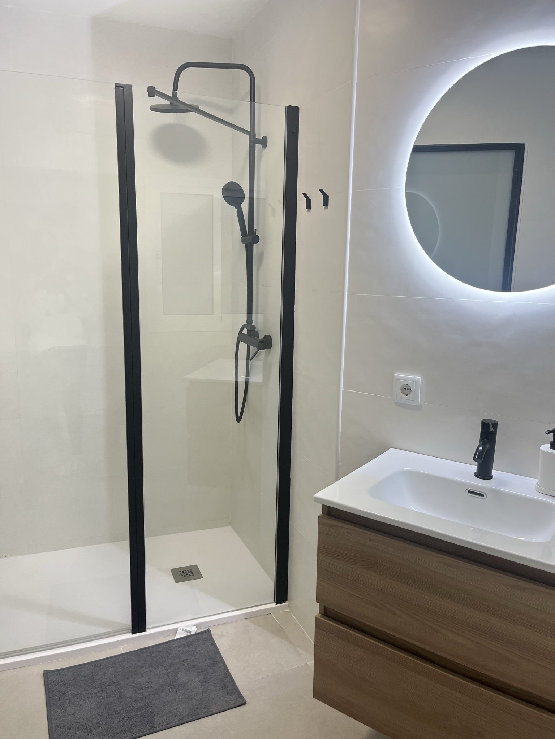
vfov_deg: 67.3
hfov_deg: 53.1
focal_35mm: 26
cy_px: 370
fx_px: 556
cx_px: 278
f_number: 1.6
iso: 80
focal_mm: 5.1
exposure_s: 1/100
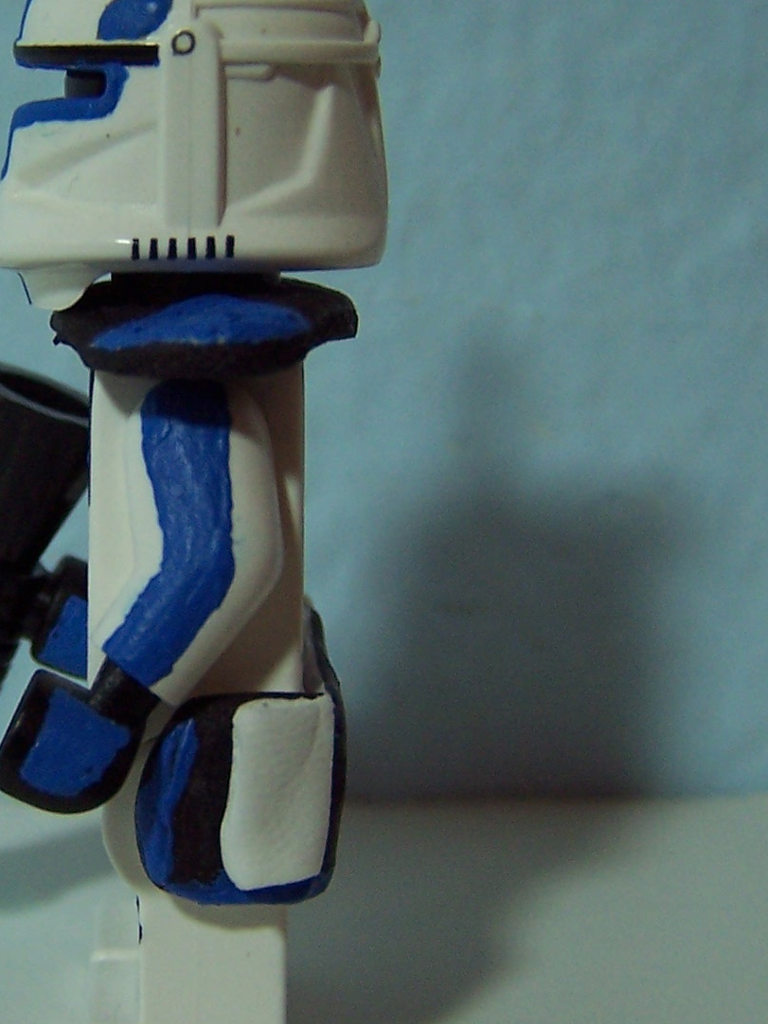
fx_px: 2396
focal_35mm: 81
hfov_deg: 18.0
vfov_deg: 24.1
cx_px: 92
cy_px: 426
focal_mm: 6.3
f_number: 2.8
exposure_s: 1/30
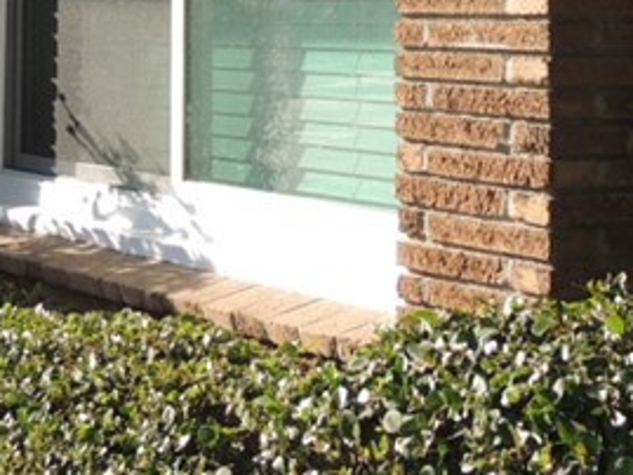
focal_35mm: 114
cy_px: -186
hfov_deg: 17.1
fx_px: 2086
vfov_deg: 12.5
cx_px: 129
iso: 100
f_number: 3.1
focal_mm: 5.3
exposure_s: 1/500
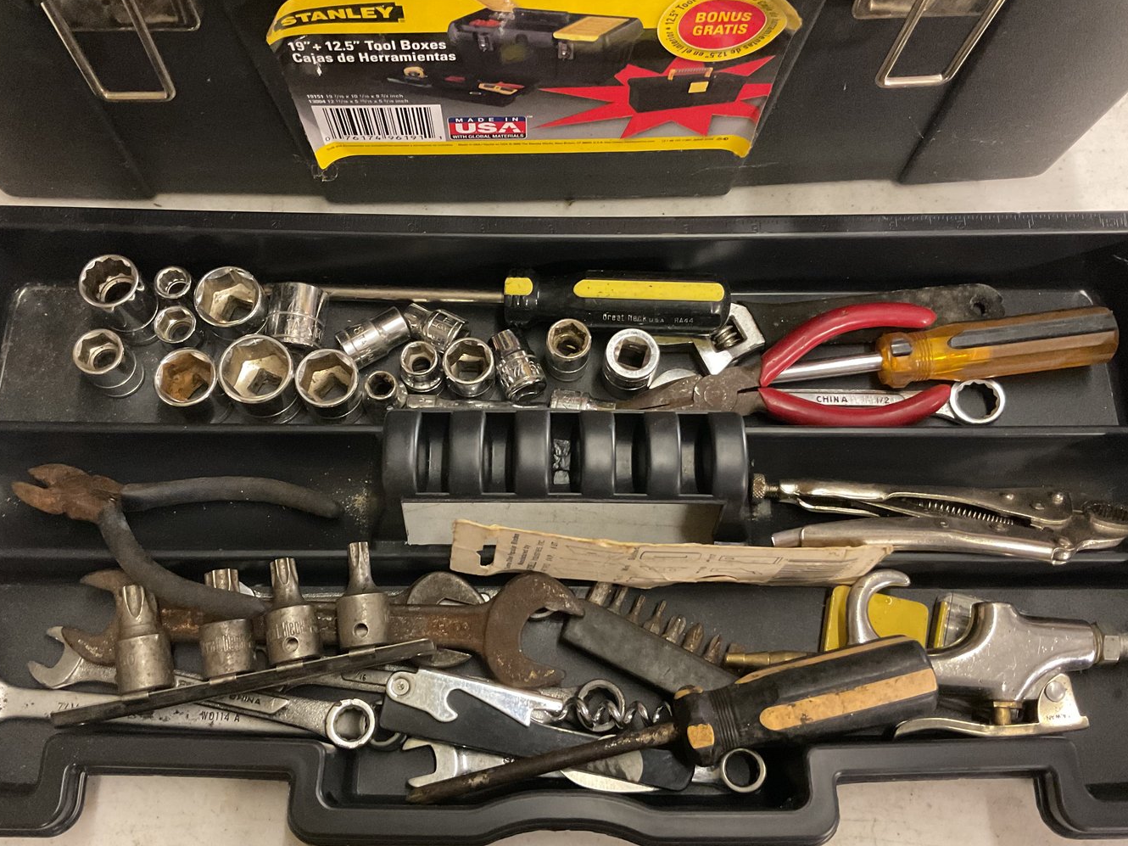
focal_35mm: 33
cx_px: 541
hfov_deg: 55.3
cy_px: 431
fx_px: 1075
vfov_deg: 42.9
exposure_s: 1/30
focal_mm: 3
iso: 500
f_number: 1.8
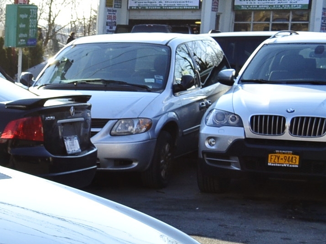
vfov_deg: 12.8
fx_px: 1055
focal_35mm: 112
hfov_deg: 15.9
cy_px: 308
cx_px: -184
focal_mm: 24
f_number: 10
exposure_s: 1/250
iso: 400
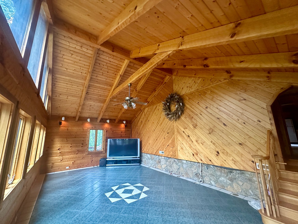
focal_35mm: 14
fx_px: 121
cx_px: 149
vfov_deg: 85.7
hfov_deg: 102.1
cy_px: 112
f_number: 2.2
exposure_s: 1/60
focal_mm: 2.22
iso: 500
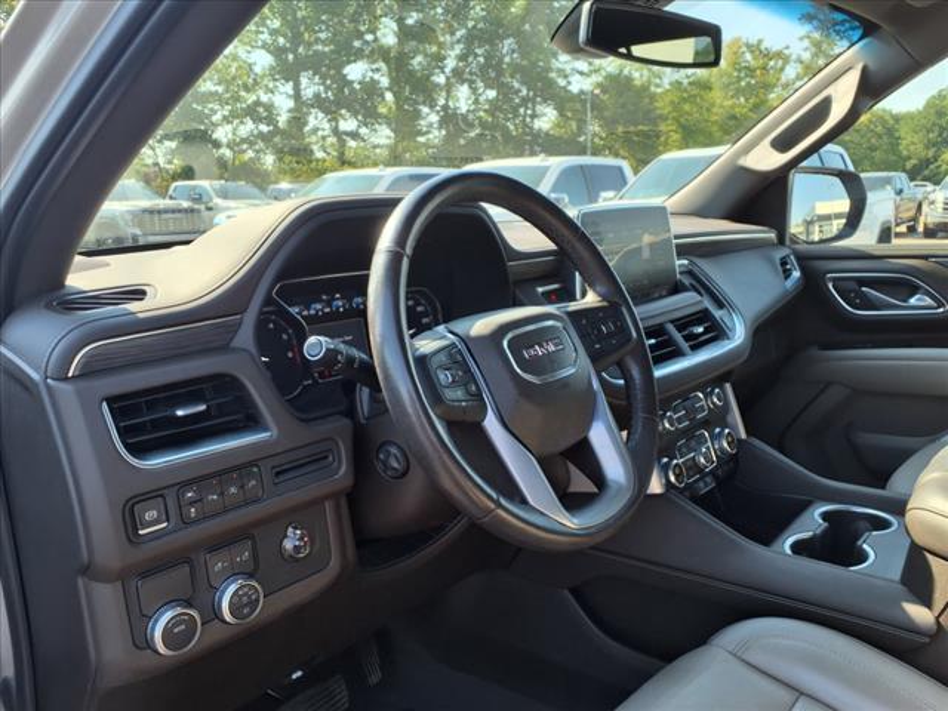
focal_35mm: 27
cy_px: 356
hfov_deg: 65.3
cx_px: 474
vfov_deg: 51.4
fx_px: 739
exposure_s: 1/256
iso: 40
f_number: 1.9
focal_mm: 3.58
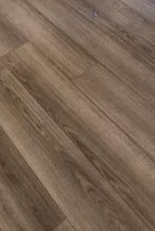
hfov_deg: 23.6
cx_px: 16
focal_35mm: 56
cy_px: -202
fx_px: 360
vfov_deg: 20.9
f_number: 2.2
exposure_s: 1/60
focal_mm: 1.74
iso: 160
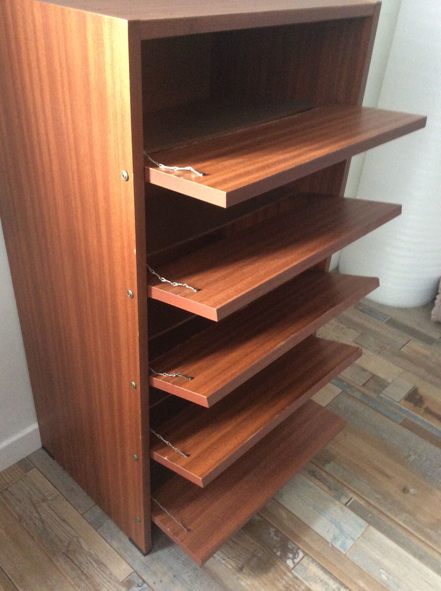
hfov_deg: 44.1
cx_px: 220
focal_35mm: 32
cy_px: 296
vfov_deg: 56.9
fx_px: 545
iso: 320
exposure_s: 1/20
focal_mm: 3.3
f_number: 2.4
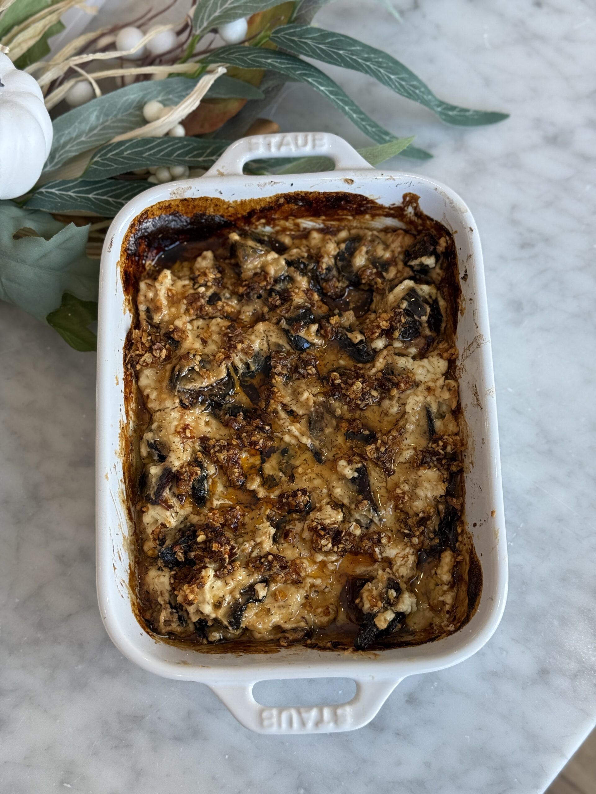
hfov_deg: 30.3
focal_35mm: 48
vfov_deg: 39.7
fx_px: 1102
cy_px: 397
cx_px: 298
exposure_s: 1/240
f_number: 1.78
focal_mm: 6.76
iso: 125
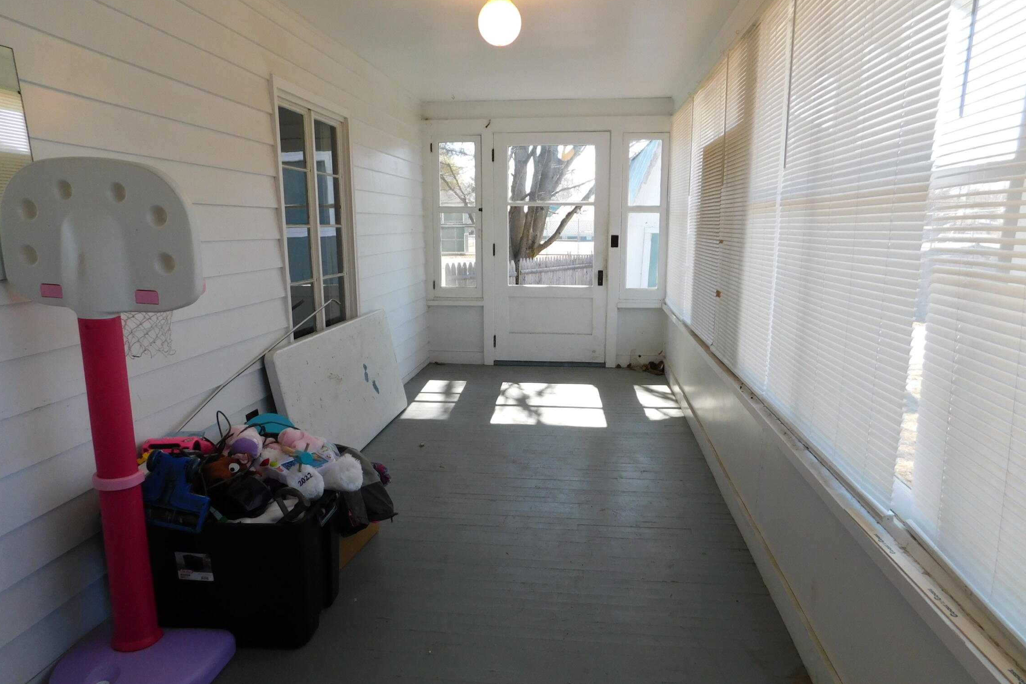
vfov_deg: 53.1
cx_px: 513
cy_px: 372
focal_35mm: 24
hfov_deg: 73.7
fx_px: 684
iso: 125
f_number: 3
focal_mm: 4
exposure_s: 1/200
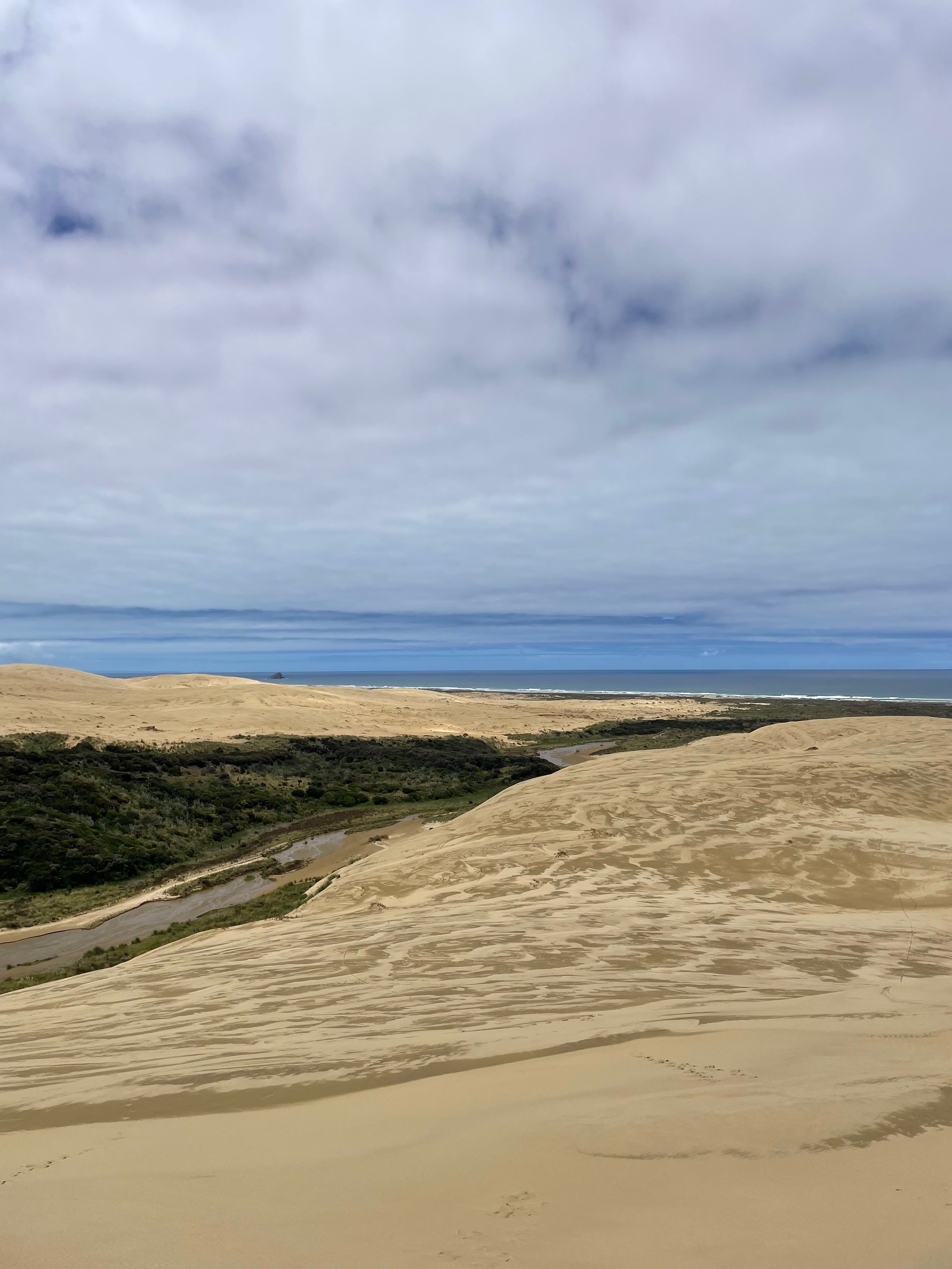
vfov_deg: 67.3
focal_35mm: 26
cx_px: 476
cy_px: 634
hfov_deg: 53.1
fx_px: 953
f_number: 1.6
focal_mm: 4.2
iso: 32
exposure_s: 1/9804
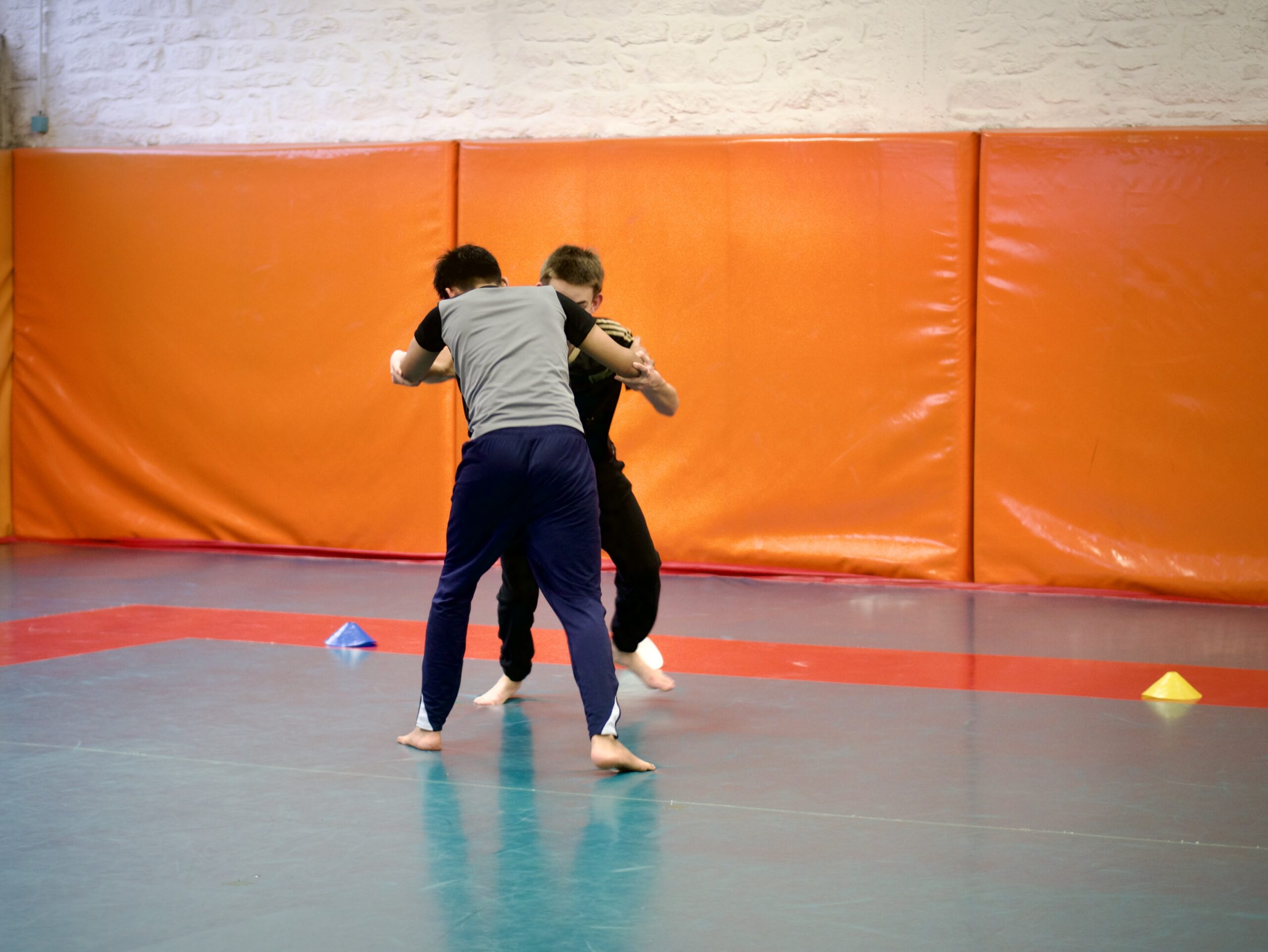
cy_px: 476
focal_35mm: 86
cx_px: 634
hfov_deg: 22.7
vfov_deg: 17.2
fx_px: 3151
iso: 200
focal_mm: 43
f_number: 1.7
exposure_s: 1/125
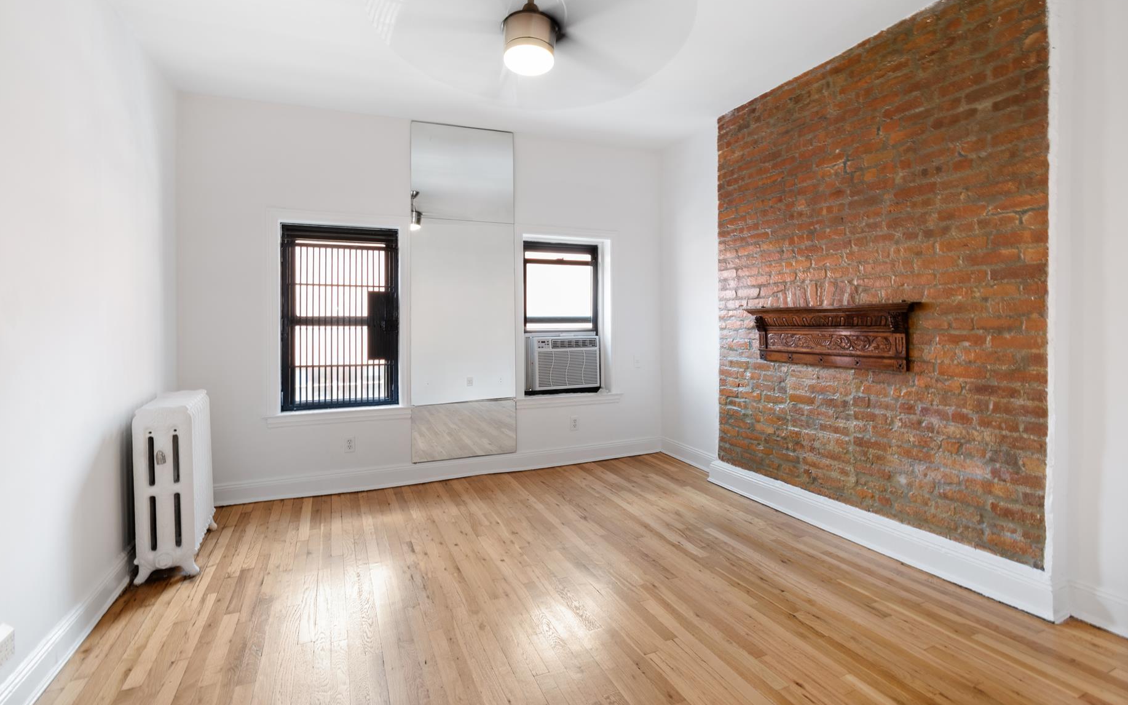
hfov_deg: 97.8
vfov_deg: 71.2
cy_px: 326
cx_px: 546
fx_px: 492
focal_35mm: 16
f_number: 8
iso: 100
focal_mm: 10
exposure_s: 1/2
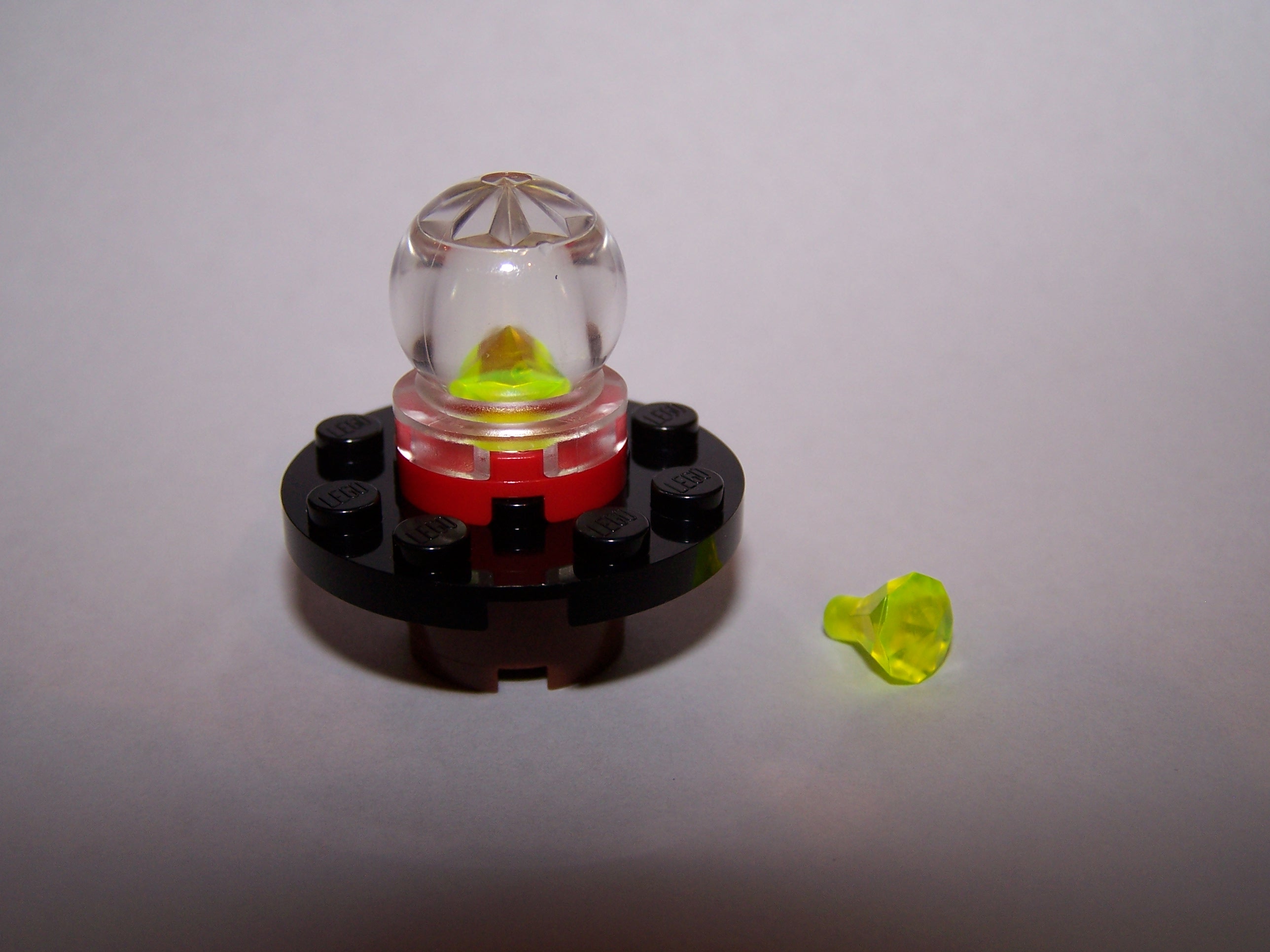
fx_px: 1871
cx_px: 635
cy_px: 476
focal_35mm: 51
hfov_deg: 37.5
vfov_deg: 28.6
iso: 80
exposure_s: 1/60
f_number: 3
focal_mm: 8.5
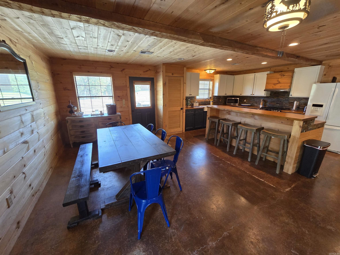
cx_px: 170
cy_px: 128
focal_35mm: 13
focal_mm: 2.2
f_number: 2.2
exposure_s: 1/60
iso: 200
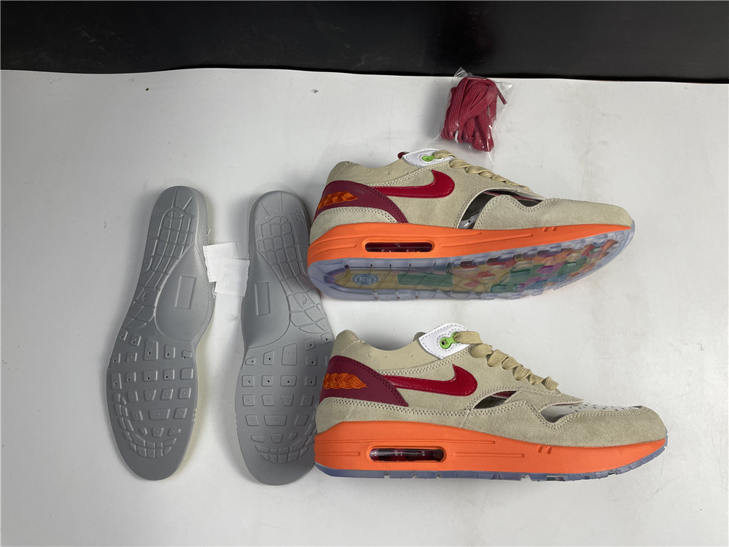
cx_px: 364
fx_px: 548
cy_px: 274
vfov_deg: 53.1
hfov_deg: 67.3
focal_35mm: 26
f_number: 1.6
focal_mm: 4.2
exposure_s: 1/121
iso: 64
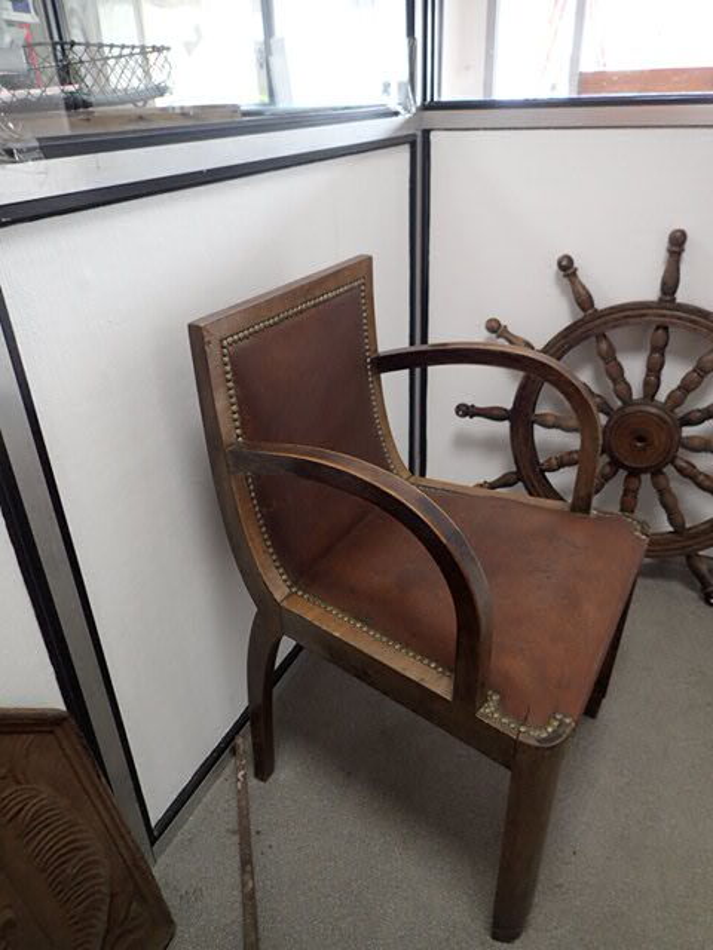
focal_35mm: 25
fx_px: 687
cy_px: 475
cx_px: 356
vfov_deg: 69.4
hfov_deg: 54.9
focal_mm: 4.5
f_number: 2
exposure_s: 1/30
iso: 250
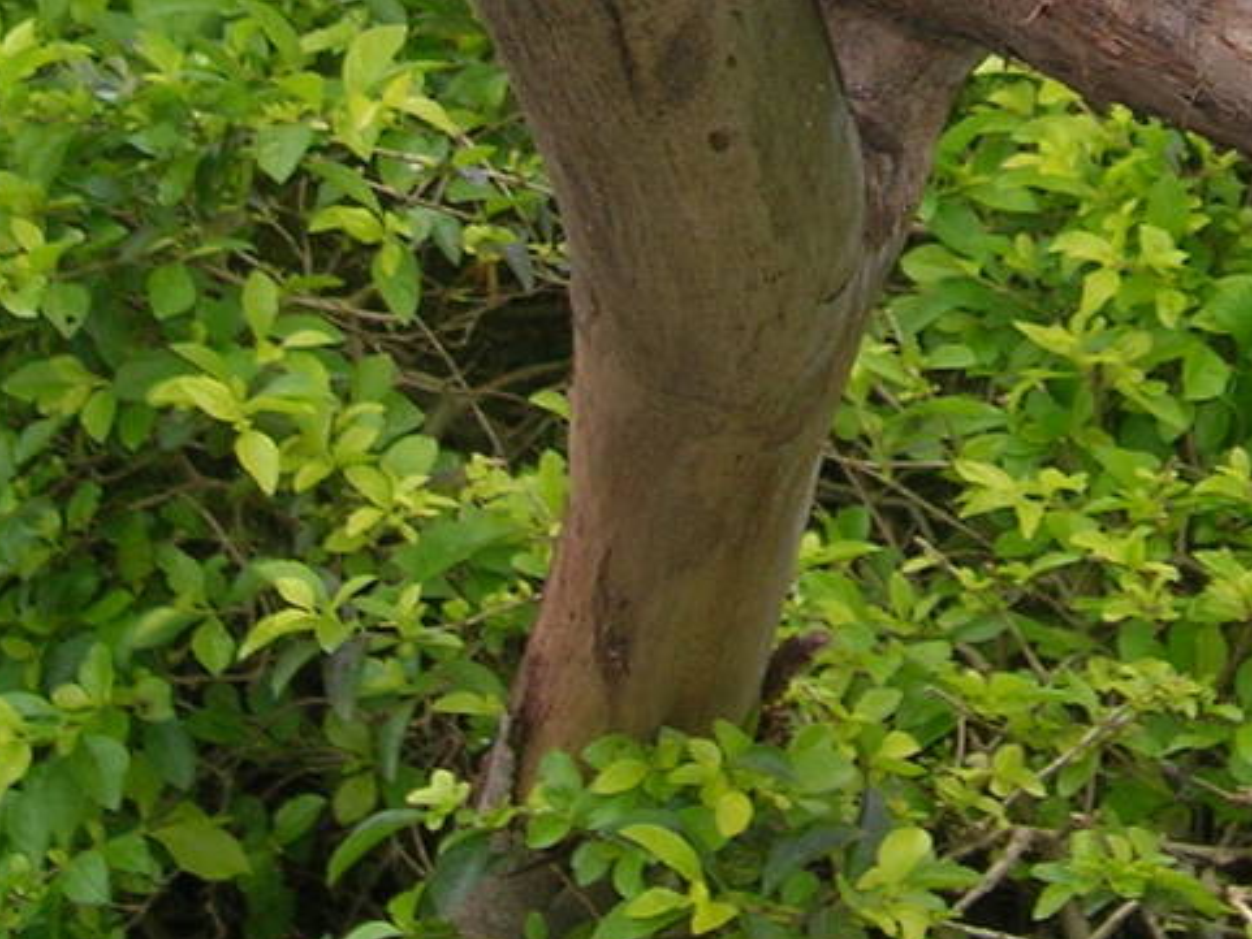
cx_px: 1091
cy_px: -252
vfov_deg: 12.7
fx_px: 4088
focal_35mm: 113
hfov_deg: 17.2
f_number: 2.9
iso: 50
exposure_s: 1/30
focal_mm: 5.7
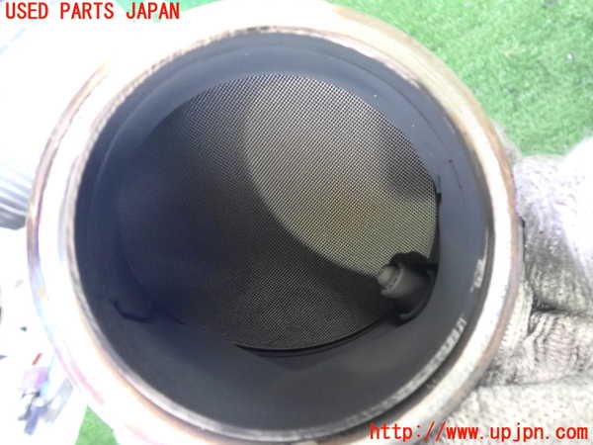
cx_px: 296
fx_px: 514
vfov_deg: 46.8
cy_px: 222
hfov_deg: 60.0
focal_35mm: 30
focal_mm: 5.4
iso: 2000
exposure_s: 1/100
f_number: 2.3
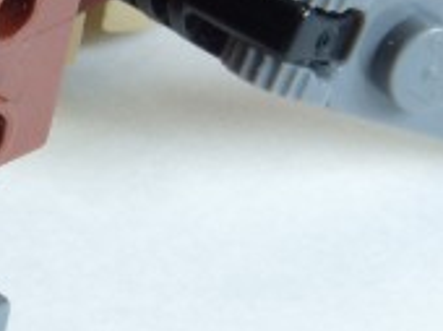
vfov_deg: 2.8
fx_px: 6811
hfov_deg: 3.7
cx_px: -323
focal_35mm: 533
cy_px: 13
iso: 100
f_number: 8
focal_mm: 20.1
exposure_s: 1/4
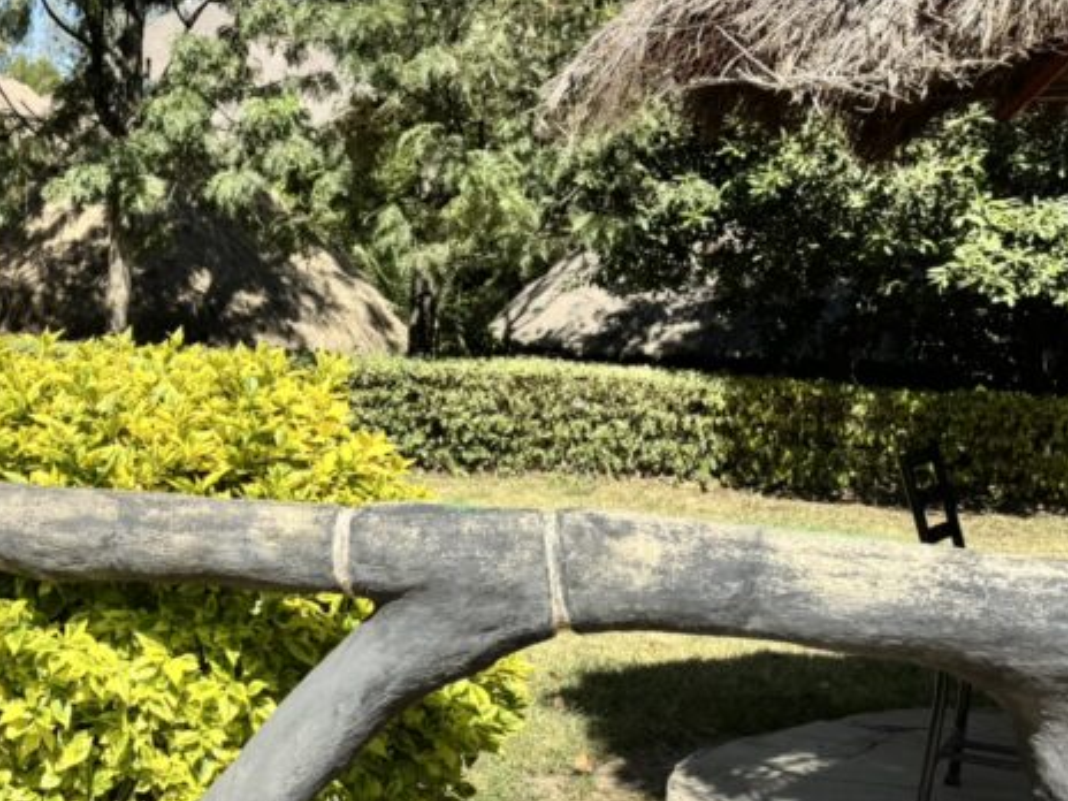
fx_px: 1635
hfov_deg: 32.6
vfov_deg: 27.5
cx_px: -55
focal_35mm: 53
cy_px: 341
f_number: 1.78
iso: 80
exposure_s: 1/3247
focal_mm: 6.76
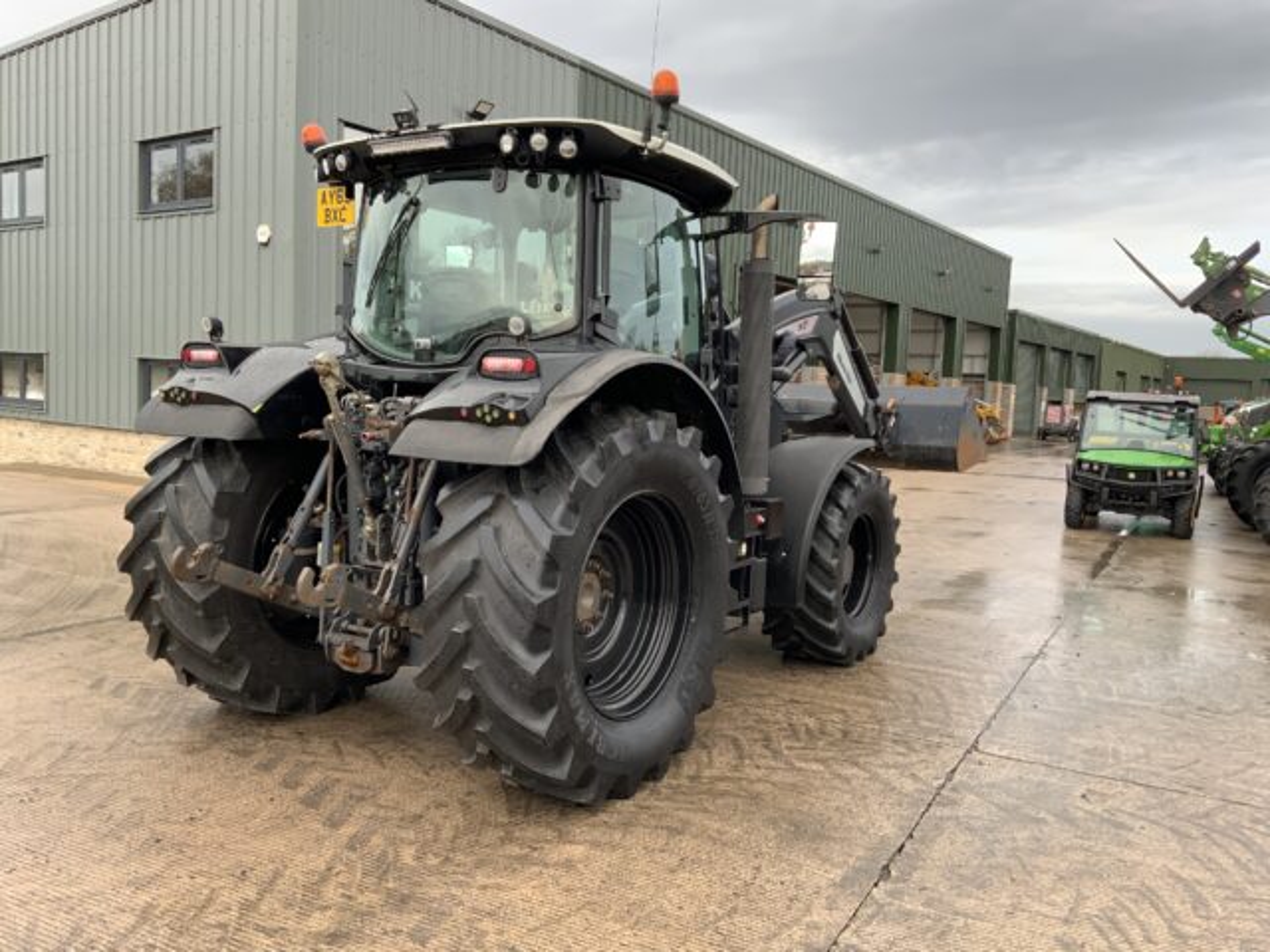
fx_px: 1064
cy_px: 476
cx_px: 635
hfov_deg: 61.7
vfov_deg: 48.2
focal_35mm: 29
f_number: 1.8
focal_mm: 3
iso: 16
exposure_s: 1/209
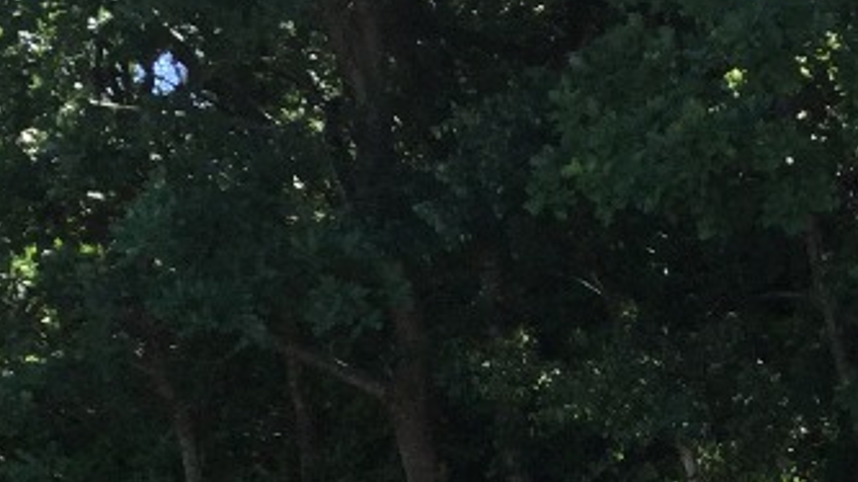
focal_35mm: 146
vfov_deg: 7.8
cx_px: 562
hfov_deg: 14.7
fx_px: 3320
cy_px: 1111
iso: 25
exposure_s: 1/274
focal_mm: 3.3
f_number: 2.4
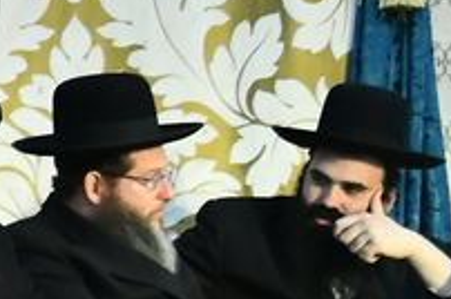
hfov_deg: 5.7
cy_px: 97
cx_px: -1034
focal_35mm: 333
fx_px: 4165
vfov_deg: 4.1
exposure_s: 1/160
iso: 2500
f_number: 5.6
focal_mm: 48
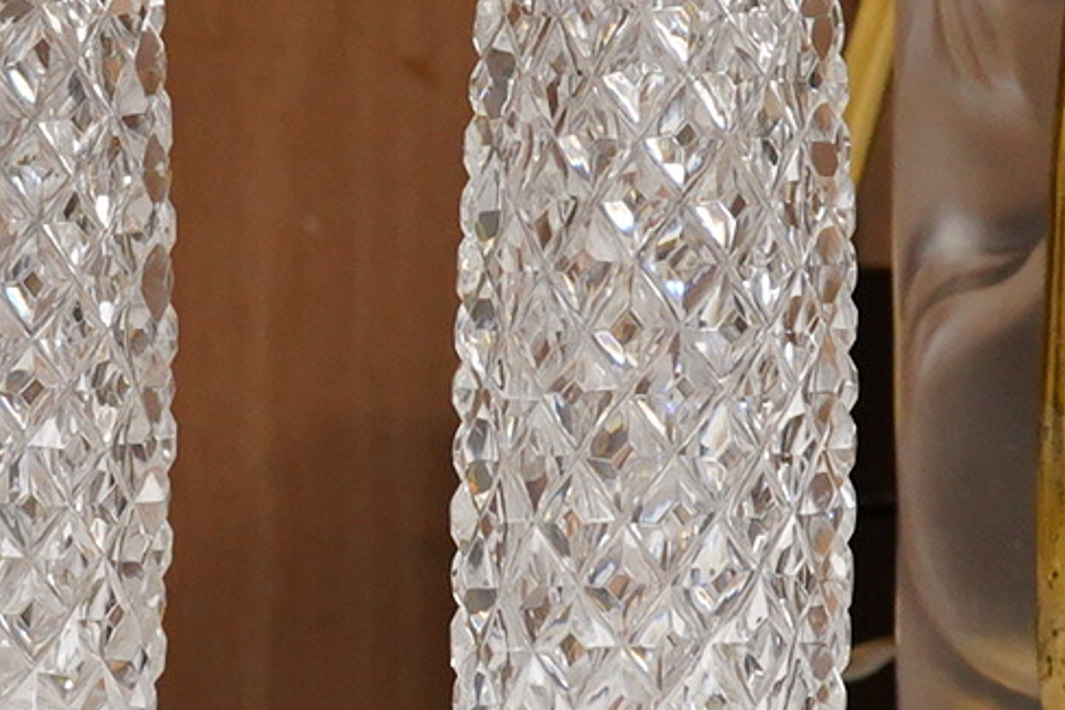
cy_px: 268
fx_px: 5354
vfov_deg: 7.6
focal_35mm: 181
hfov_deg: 11.3
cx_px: 261
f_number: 13
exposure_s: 1/160
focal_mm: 30
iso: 2500
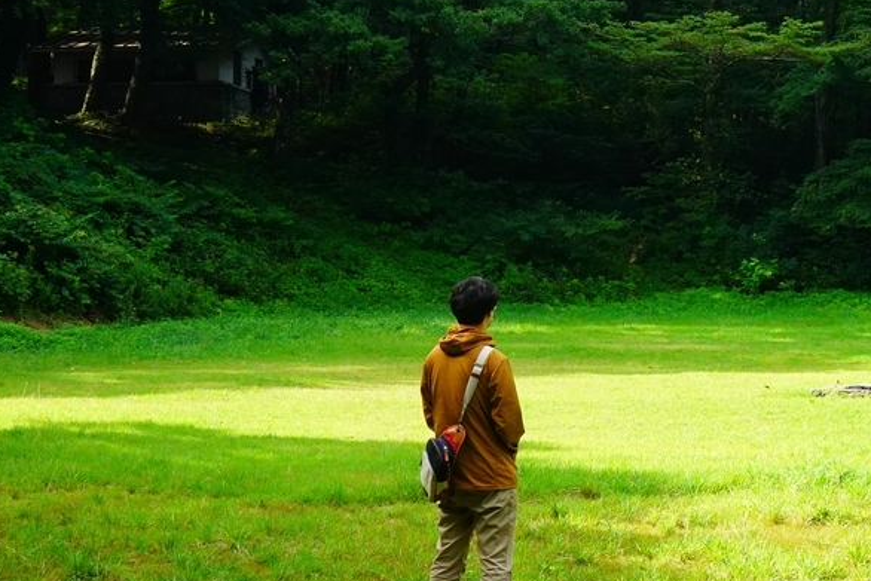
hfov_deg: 22.6
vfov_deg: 15.5
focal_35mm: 88
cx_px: 765
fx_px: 2130
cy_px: 221
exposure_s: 1/800
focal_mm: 43
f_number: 14
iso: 3200
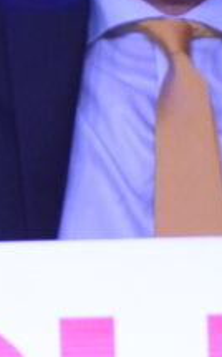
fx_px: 7758
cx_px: -462
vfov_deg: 2.6
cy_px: 51
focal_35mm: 800
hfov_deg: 1.6
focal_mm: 55
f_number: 4
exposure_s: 1/60
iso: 640
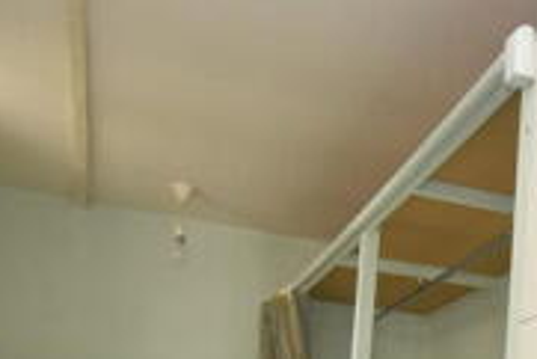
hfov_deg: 29.0
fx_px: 970
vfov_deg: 19.5
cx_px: 536
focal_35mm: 65
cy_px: 455
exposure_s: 1/60
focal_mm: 12
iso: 1600
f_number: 4.5
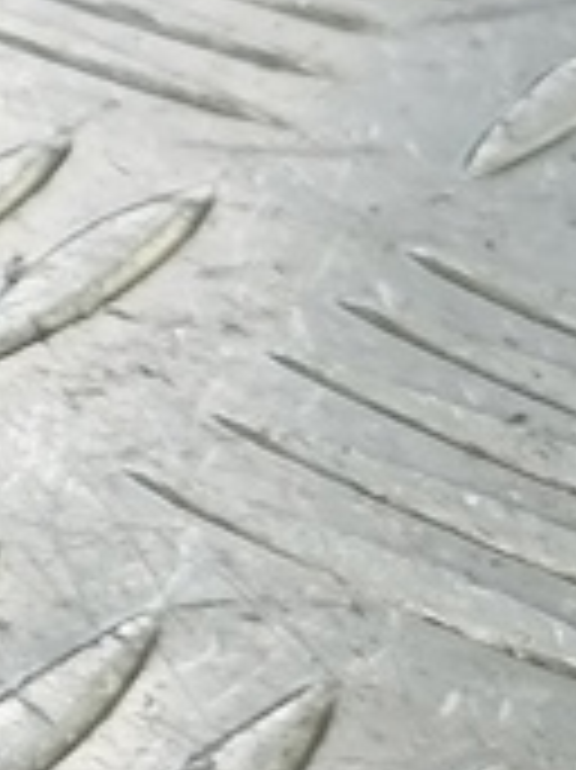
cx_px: -1620
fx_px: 3066
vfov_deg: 14.3
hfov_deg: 7.8
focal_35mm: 138
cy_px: 216
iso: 143
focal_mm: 4.11
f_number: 1.6
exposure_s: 1/100
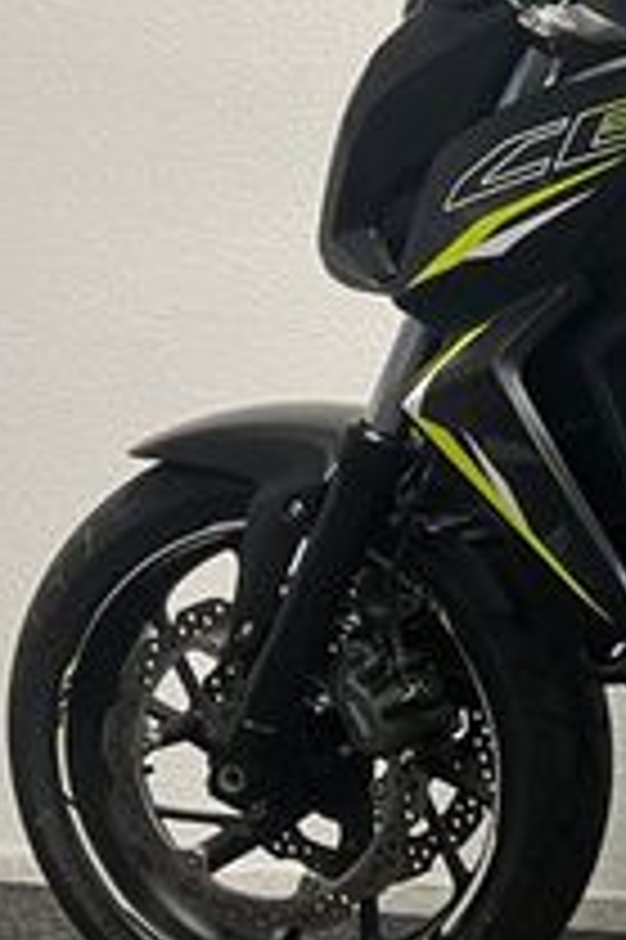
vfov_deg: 24.5
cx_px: 1153
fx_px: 2168
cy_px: 454
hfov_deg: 14.3
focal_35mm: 83
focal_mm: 5.1
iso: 64
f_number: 1.6
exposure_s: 1/50
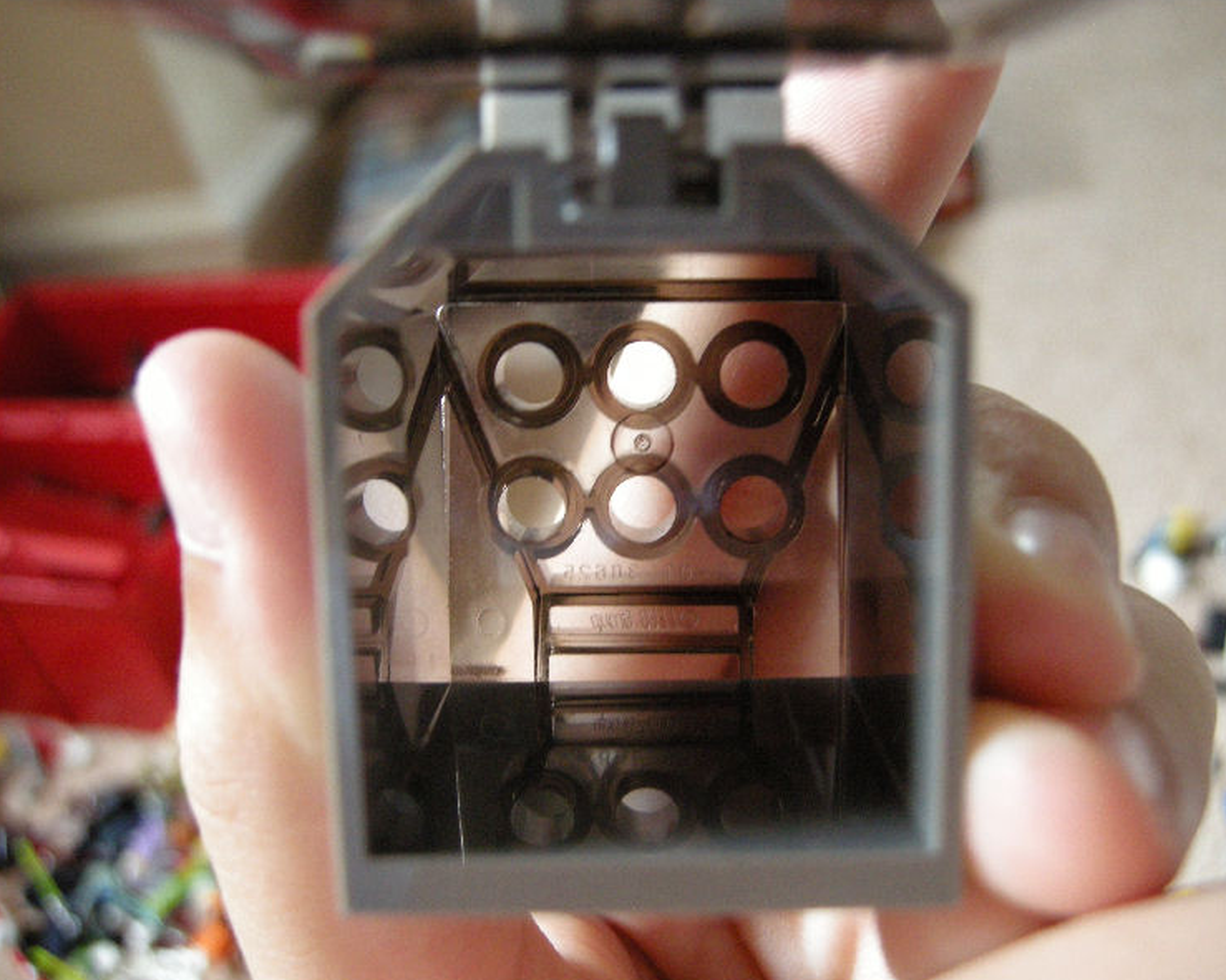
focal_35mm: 37
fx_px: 1342
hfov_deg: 49.0
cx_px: 657
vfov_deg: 40.1
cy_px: 494
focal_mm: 7.5
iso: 400
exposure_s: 1/16.1
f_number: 2.7
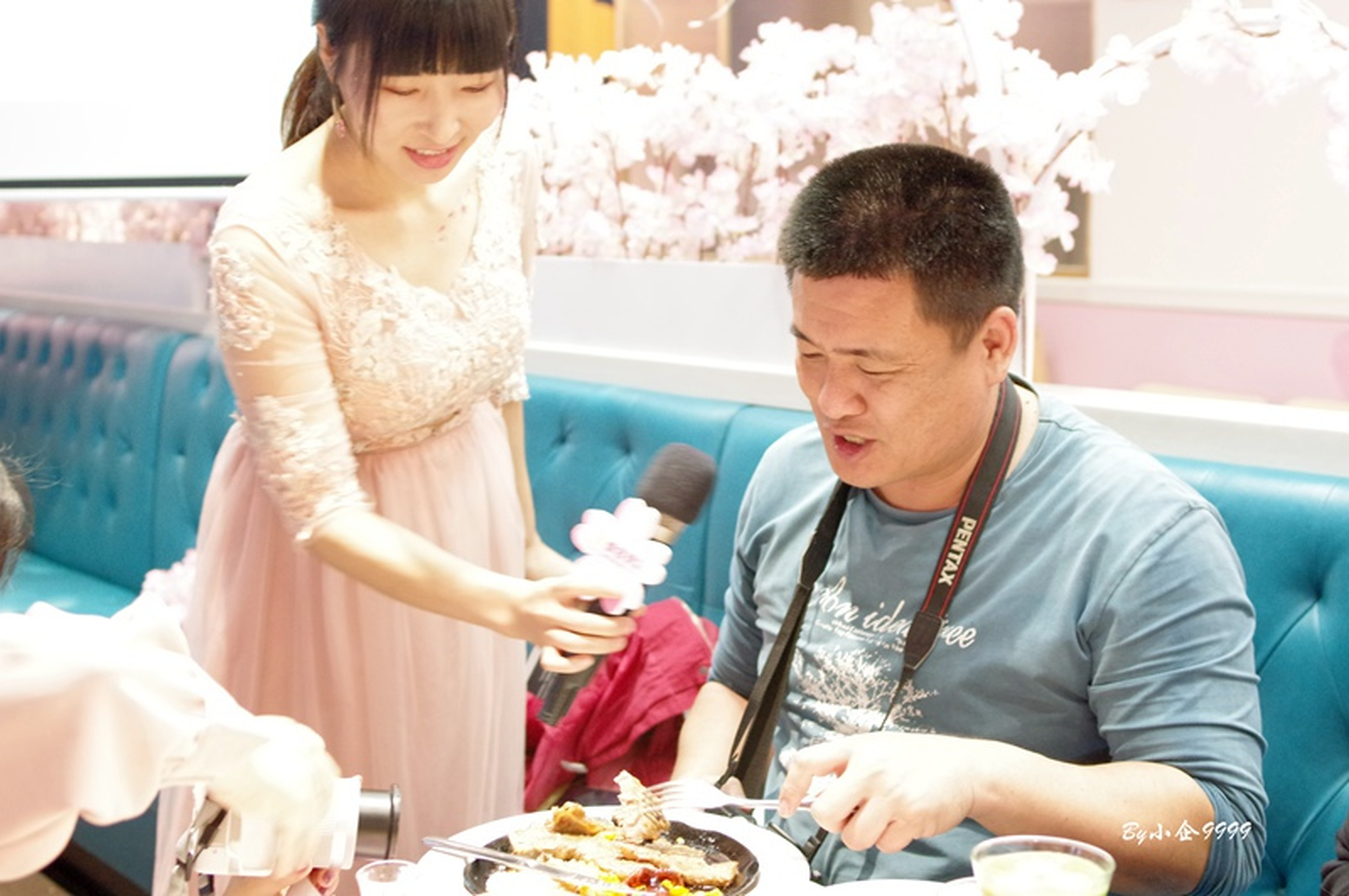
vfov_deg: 29.2
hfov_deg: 42.8
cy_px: 448
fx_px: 1722
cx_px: 674
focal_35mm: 46
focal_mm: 31
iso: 3200
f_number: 3.5
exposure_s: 1/50
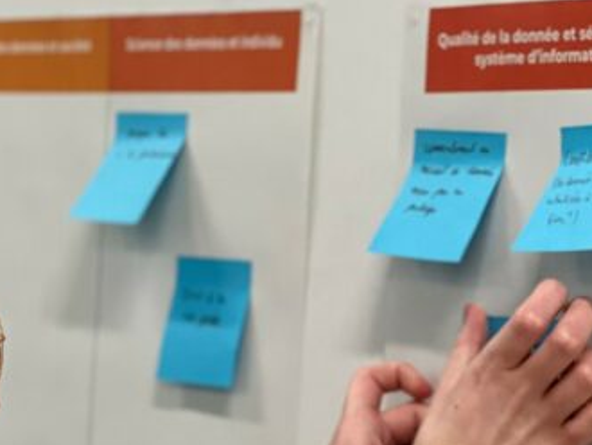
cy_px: 312
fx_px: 2396
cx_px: 436
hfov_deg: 14.0
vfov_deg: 10.6
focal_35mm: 140
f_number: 2.8
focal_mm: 9
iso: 125
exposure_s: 1/33
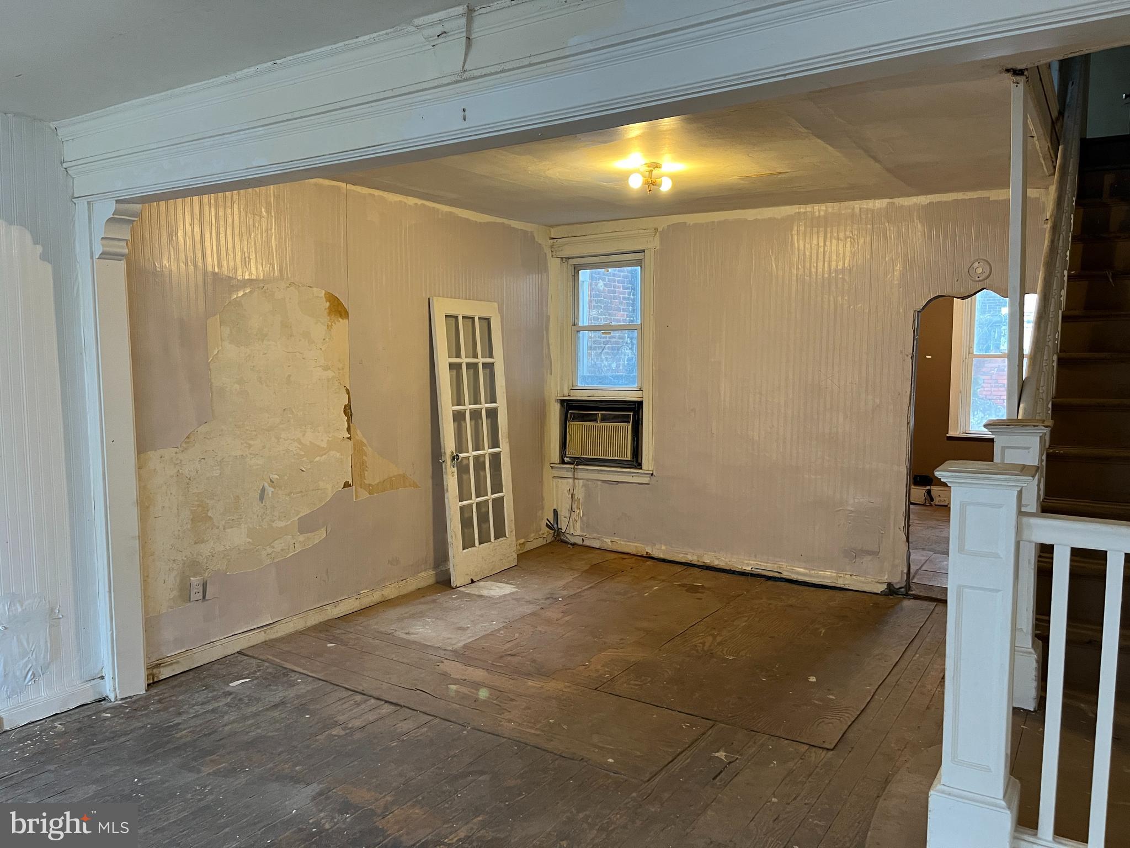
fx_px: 849
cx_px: 565
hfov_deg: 67.3
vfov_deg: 53.1
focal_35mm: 26
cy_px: 424
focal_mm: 5.1
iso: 250
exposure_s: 1/60
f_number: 1.6
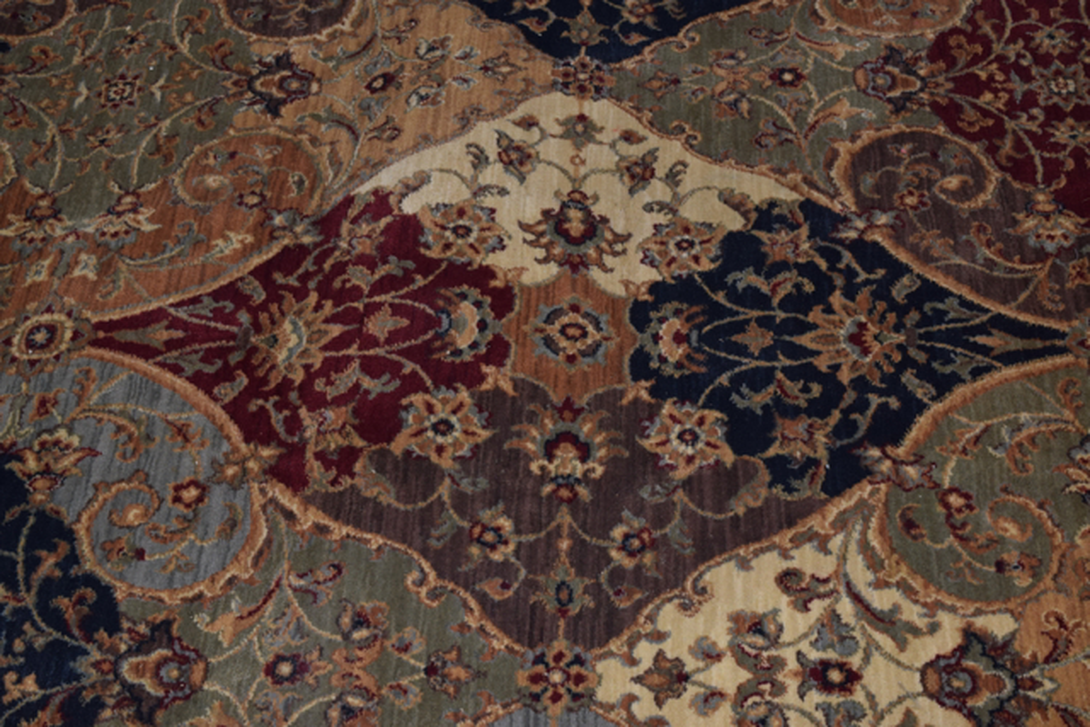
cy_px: 364
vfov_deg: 29.9
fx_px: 1363
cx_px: 545
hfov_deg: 43.6
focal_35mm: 45
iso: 400
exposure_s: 1/125
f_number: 7.1
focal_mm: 30
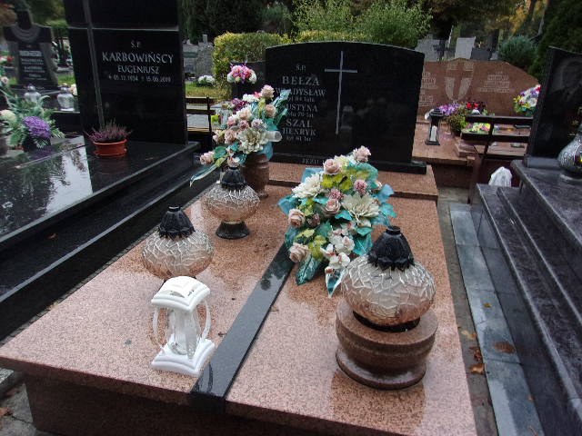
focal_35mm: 27
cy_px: 218
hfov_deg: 65.3
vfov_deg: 51.4
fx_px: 454
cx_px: 291
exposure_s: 1/34
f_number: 3
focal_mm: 4.9
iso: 132
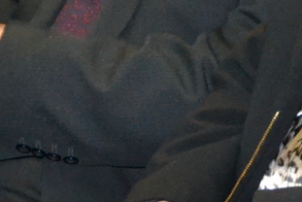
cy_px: -157
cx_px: -9
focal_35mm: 370
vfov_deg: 3.7
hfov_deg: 5.6
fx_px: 3107
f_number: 4.8
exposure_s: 1/60
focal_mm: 48
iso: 3200
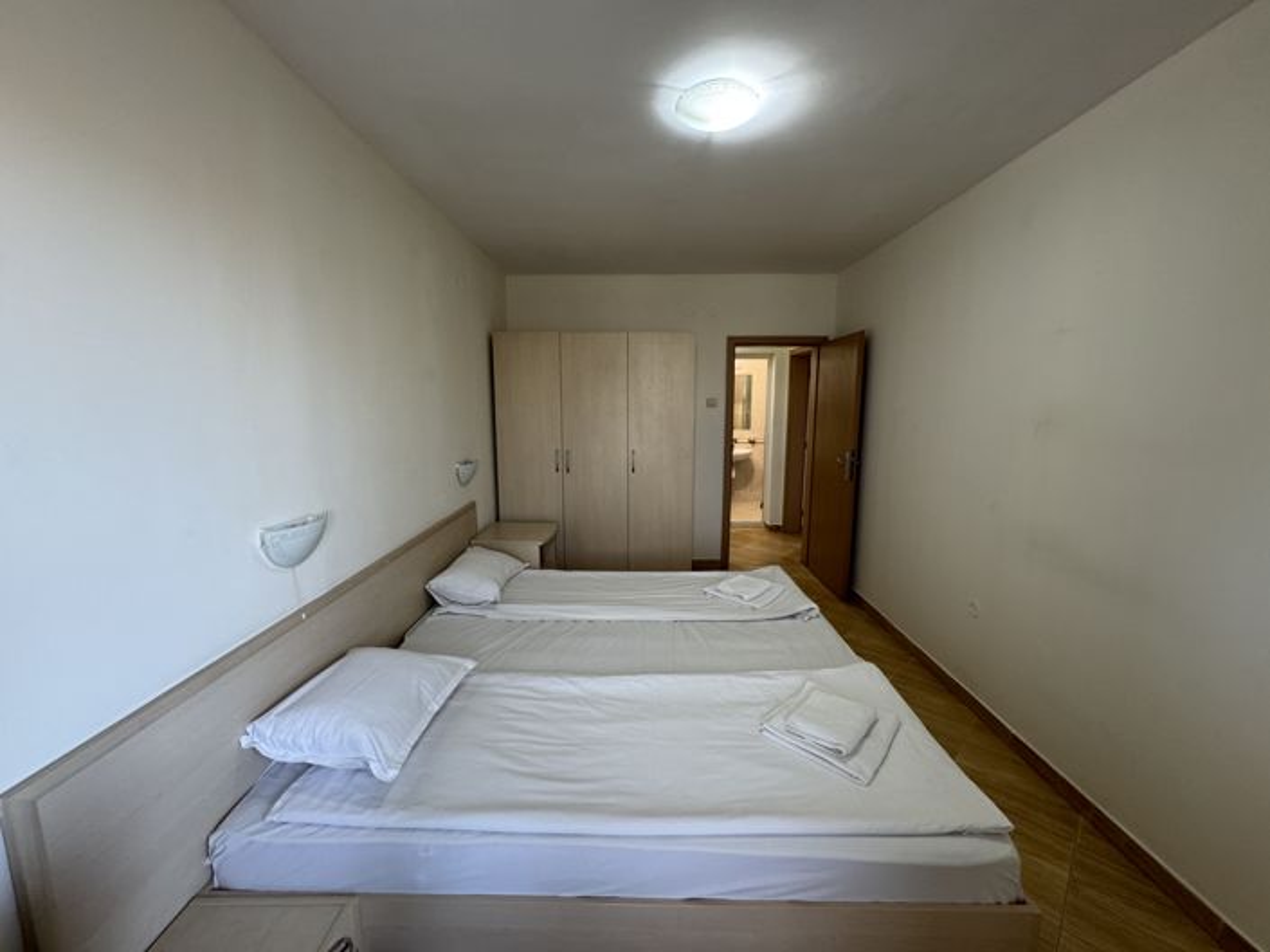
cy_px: 476
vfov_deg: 85.6
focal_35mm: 14
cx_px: 635
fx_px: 513
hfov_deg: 102.1
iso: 200
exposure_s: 1/50
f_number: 2.2
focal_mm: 2.22
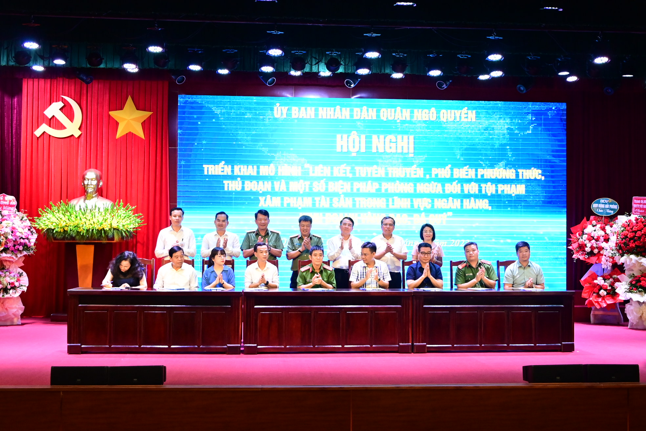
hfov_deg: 43.6
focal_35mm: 45
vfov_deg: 29.9
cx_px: 323
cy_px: 216
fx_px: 807
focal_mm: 30
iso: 4000
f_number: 5.6
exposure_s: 1/200
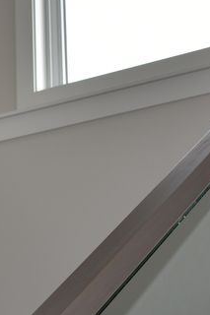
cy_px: 249
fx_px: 1166
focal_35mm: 133
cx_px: -112
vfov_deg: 15.3
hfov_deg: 10.0
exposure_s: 1/250
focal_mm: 21
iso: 140
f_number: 3.5
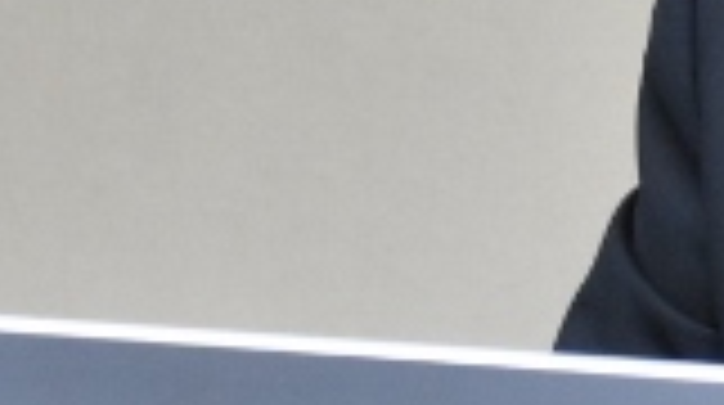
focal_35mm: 344
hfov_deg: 6.2
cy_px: -20
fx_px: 6594
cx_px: 1142
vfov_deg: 3.5
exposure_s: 1/160
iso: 3200
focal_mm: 44
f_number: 5.6
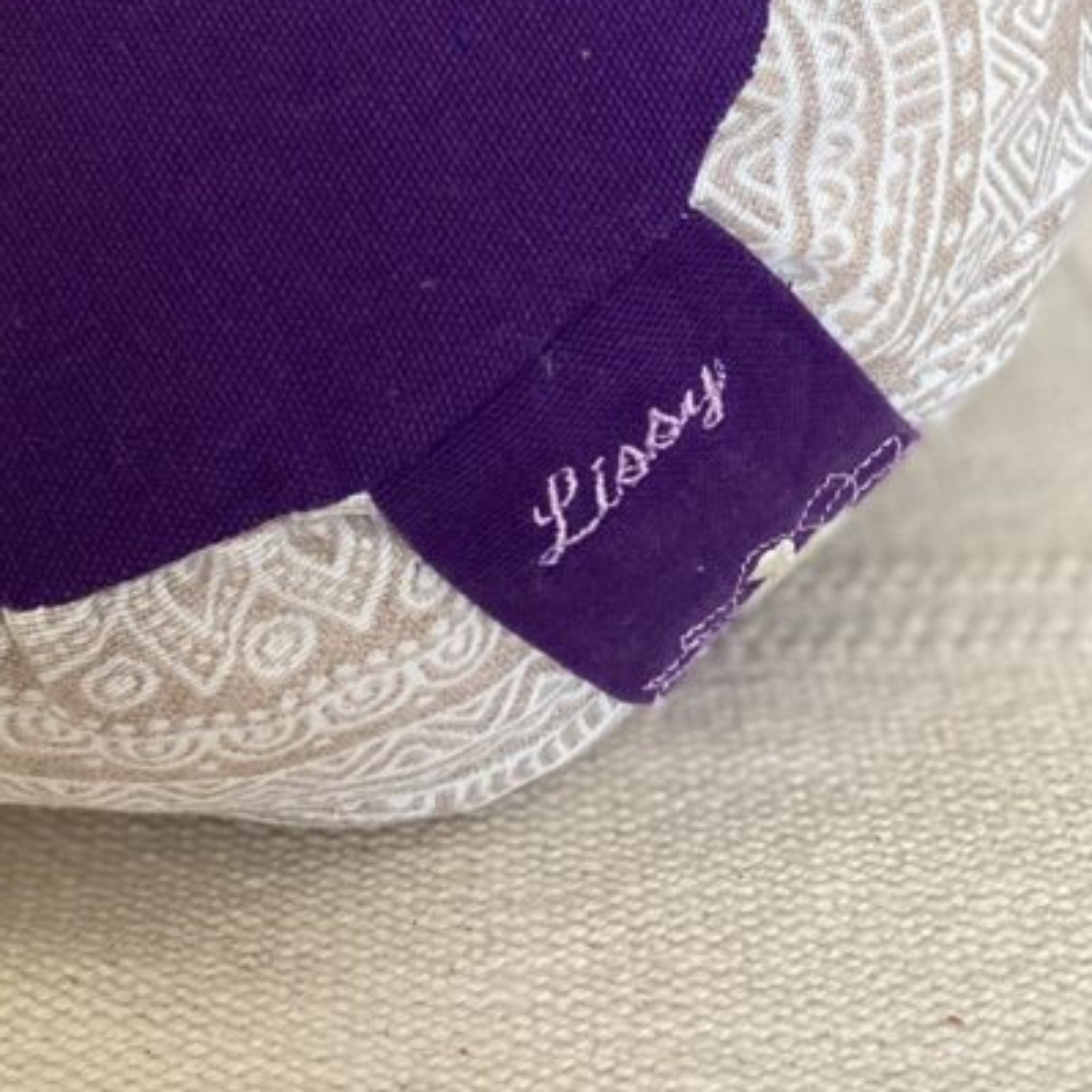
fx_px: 2106
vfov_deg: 25.4
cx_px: 216
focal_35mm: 59
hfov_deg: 28.4
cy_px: -298
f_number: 1.8
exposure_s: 1/51
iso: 500
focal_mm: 4.25
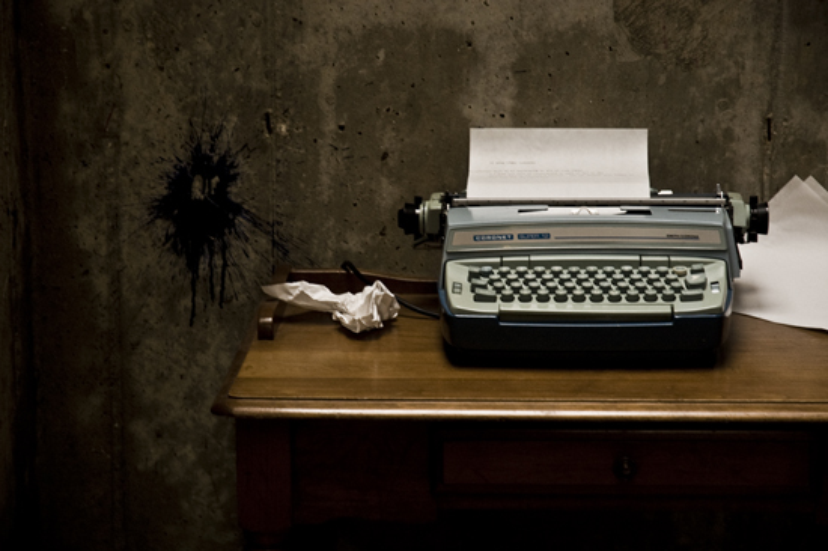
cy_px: 276
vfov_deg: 13.0
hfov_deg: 19.5
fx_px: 2413
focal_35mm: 105
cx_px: 414
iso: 200
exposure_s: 1/40
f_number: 4.5
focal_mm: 70
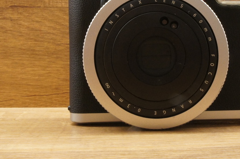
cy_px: 35
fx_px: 386
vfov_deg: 23.0
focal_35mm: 58
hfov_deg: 34.3
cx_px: 157
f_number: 22
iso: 1600
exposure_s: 1/6
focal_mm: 22
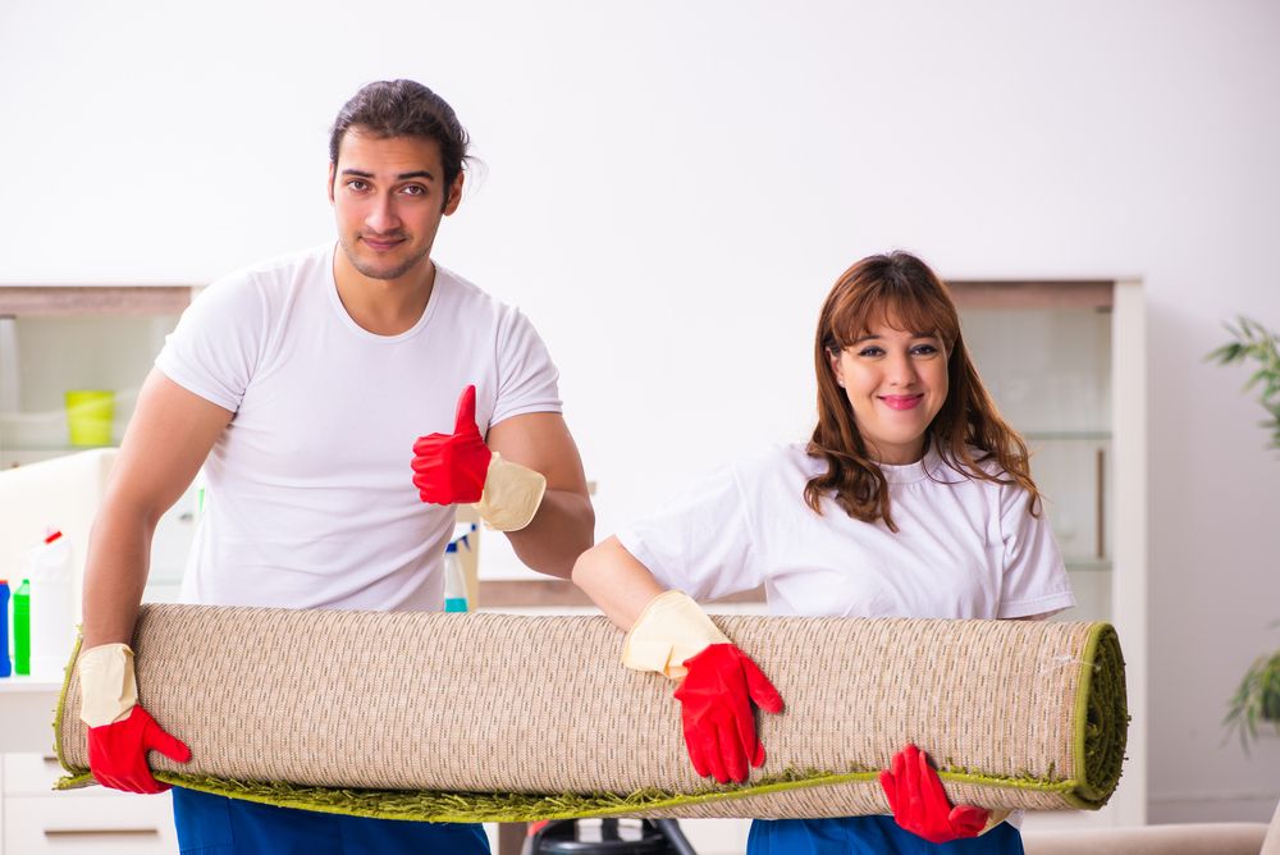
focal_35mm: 105
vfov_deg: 13.1
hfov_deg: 19.4
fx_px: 3735
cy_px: 428
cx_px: 640
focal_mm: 105
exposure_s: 1/100
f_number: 5
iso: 100
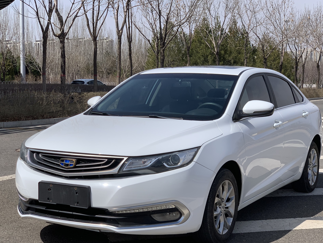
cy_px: 144
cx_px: 166
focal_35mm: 64
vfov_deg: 22.9
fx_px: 597
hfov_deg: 30.3
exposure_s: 1/1916
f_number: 2.4
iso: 16
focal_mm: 6
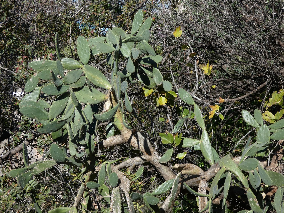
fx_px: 763
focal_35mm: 93
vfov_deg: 15.9
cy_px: 106
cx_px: 142
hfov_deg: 21.1
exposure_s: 1/640
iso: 80
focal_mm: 16.6
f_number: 4.7
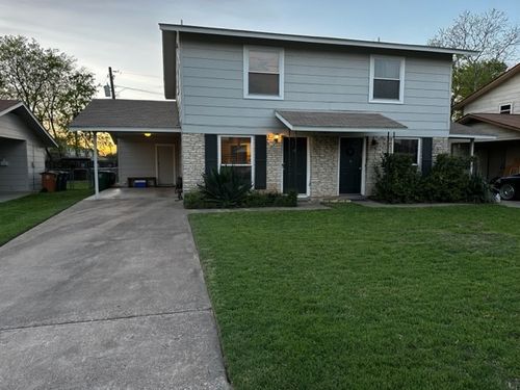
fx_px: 361
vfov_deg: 56.8
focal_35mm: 24
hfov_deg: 71.6
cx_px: 260
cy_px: 195
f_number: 1.78
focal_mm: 6.86
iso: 100
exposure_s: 1/121
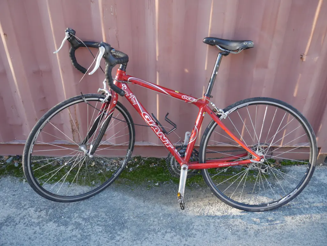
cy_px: 123
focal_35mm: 32
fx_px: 302
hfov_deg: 56.8
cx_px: 164
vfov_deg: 44.2
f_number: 3.6
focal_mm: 16
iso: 200
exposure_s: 1/125
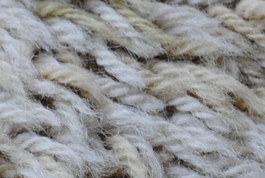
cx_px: 1
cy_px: 80
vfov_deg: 3.3
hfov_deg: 4.9
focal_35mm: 417
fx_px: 3072
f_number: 5.6
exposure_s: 1/50
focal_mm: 55
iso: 200
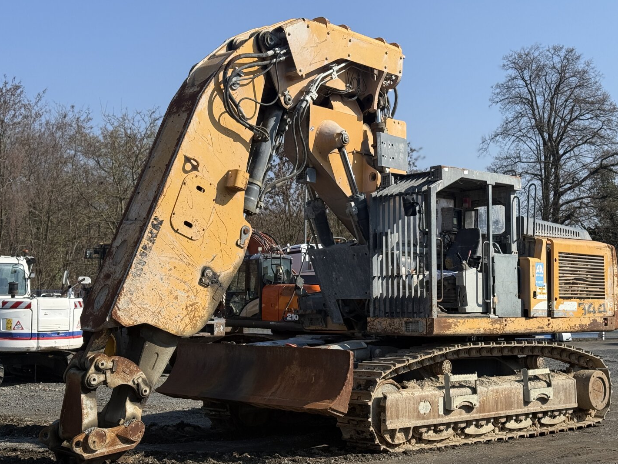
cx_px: 329
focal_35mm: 54
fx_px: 964
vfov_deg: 27.0
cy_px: 243
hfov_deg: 35.5
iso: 64
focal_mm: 6.76
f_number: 1.78
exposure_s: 1/4587
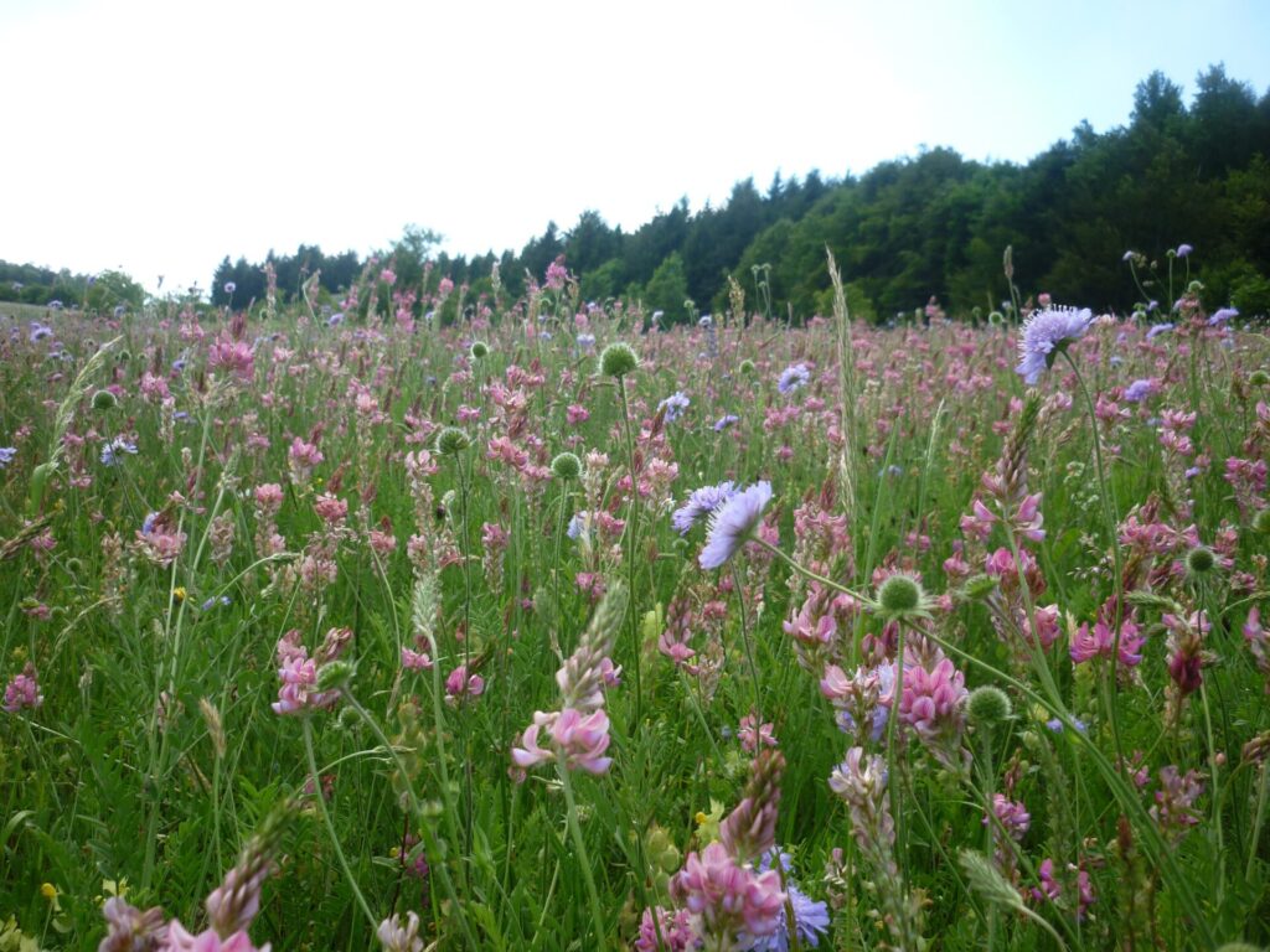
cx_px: 635
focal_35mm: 33
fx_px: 1211
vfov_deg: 42.9
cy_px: 476
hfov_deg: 55.4
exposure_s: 1/400
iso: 80
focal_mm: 5.5
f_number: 2.8
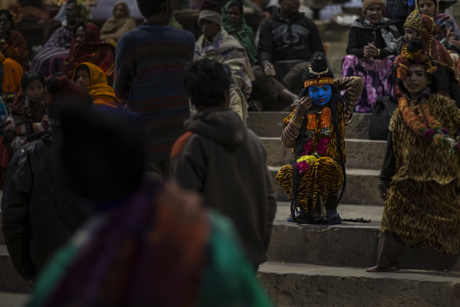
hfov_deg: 24.2
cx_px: 230
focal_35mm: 84
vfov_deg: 16.3
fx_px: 1073
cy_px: 154
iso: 640
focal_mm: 56
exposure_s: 1/125
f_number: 1.2
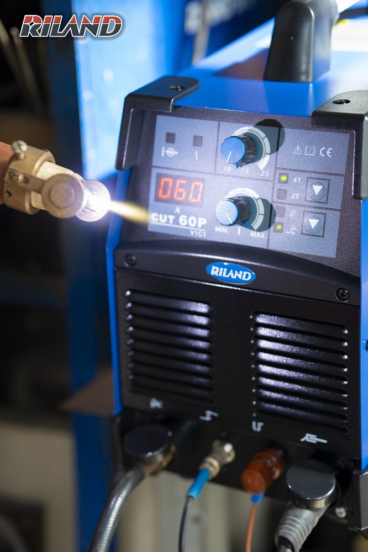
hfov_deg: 16.3
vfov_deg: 24.2
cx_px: 184
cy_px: 276
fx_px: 1289
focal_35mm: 84
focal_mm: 56
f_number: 1.8
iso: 500
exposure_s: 1/160
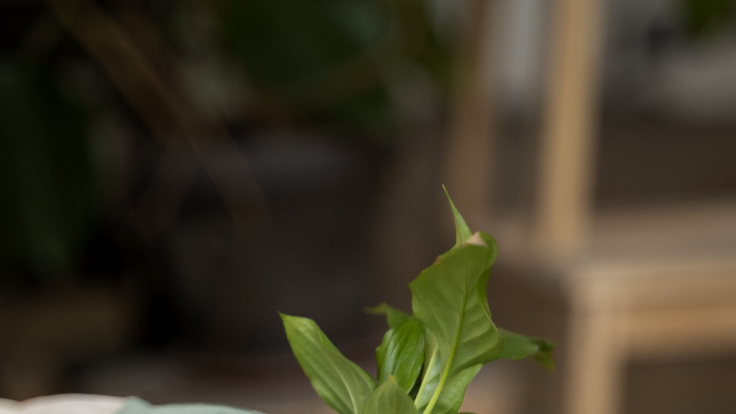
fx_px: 2303
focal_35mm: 118
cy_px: 521
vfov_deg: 10.1
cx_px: 368
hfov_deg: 18.2
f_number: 2.8
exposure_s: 1/320
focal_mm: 75
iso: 800
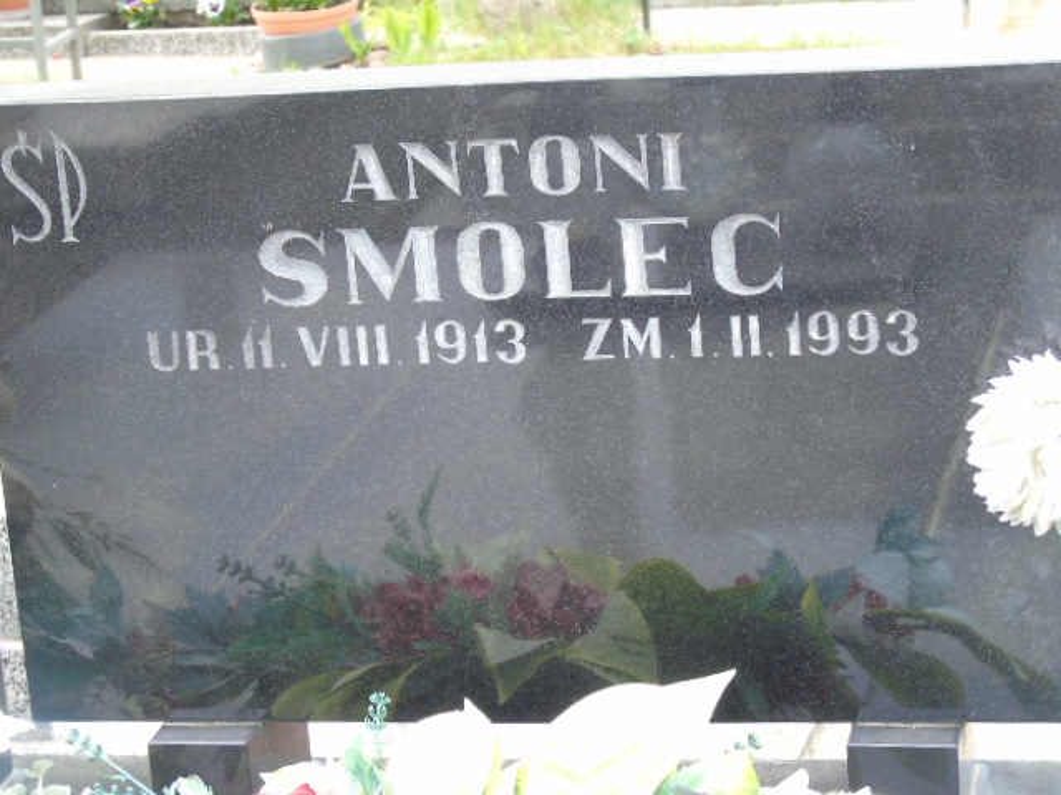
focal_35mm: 108
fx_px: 3310
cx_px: 530
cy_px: 398
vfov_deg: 13.7
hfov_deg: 18.2
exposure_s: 1/30
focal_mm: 19
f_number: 4.4
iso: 100
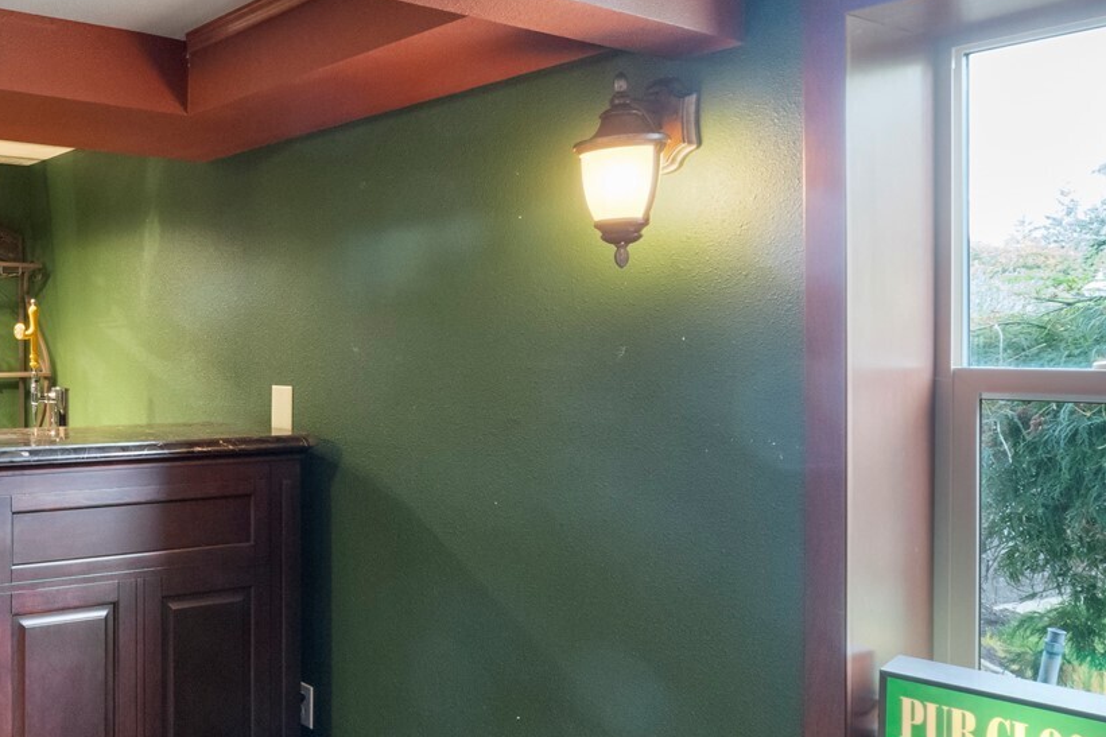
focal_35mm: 31
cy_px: 346
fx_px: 952
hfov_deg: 50.3
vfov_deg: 42.3
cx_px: 30
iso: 1600
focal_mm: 10
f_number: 9
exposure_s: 1/15
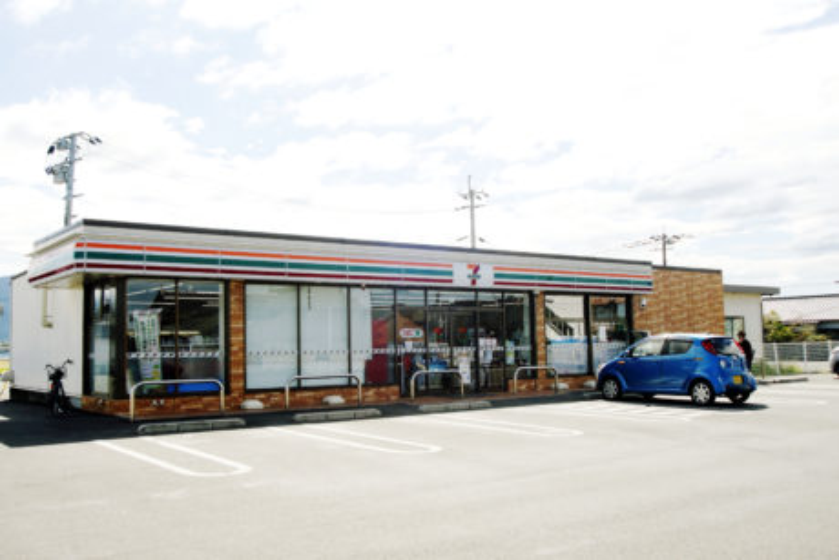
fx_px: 839
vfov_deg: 36.9
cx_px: 420
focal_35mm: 36
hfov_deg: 53.1
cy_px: 280
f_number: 8
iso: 200
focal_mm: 24
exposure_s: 1/500
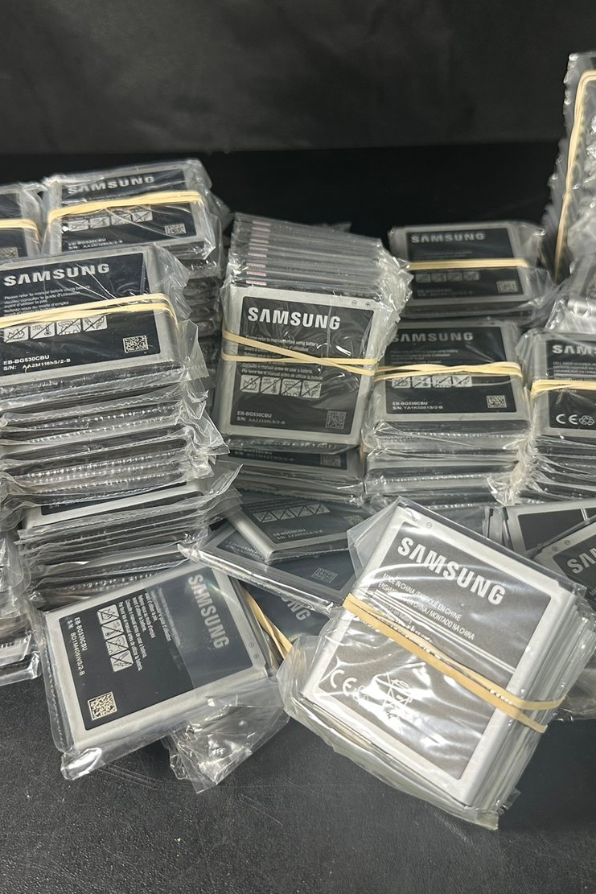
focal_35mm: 34
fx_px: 844
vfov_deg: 55.8
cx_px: 331
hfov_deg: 38.8
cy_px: 441
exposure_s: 1/120
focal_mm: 6.86
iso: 160
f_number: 1.78
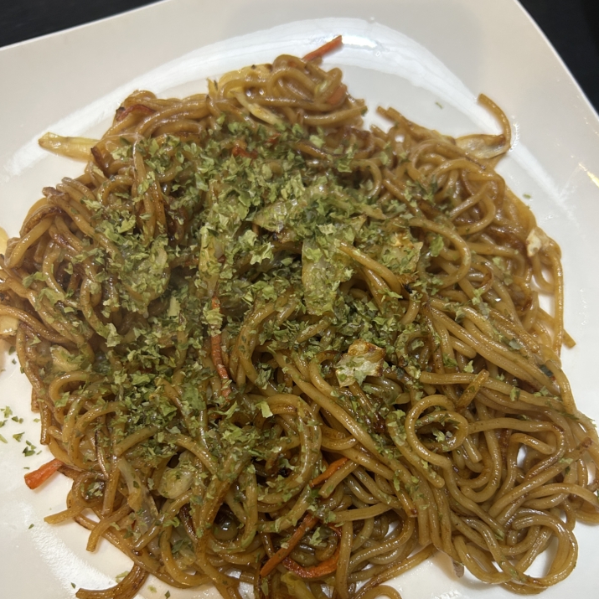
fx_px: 607
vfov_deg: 52.1
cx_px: 300
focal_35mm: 31
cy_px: 369
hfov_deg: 52.5
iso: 250
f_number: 1.5
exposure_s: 1/50
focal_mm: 5.7
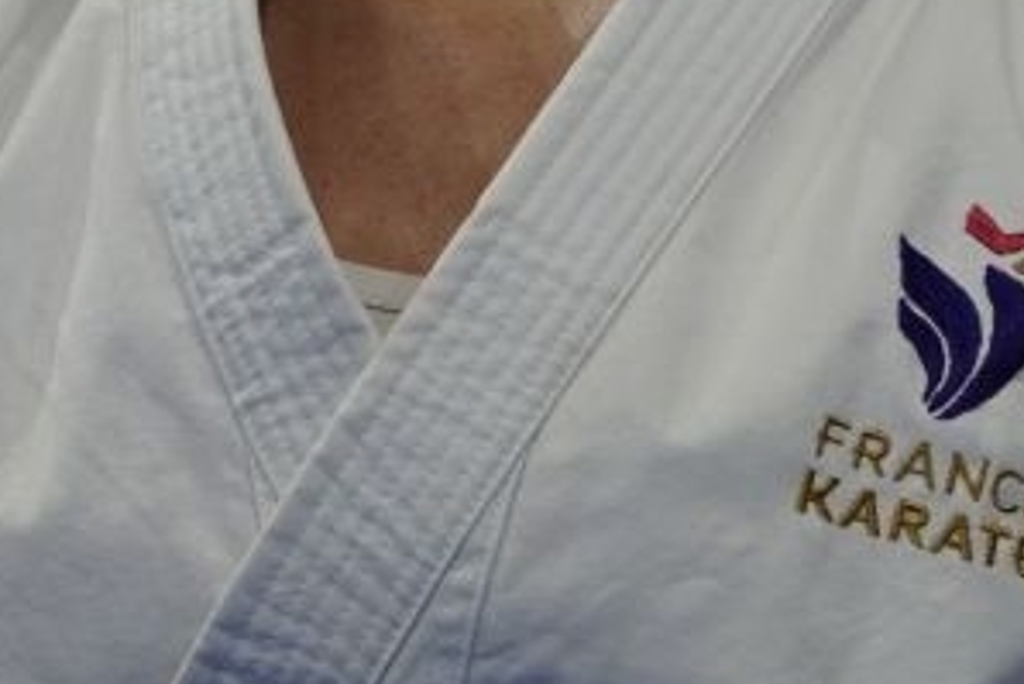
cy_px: 529
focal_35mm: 2200
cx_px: 320
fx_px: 62605
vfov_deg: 0.6
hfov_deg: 0.9
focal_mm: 364
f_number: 5.6
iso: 640
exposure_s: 1/500
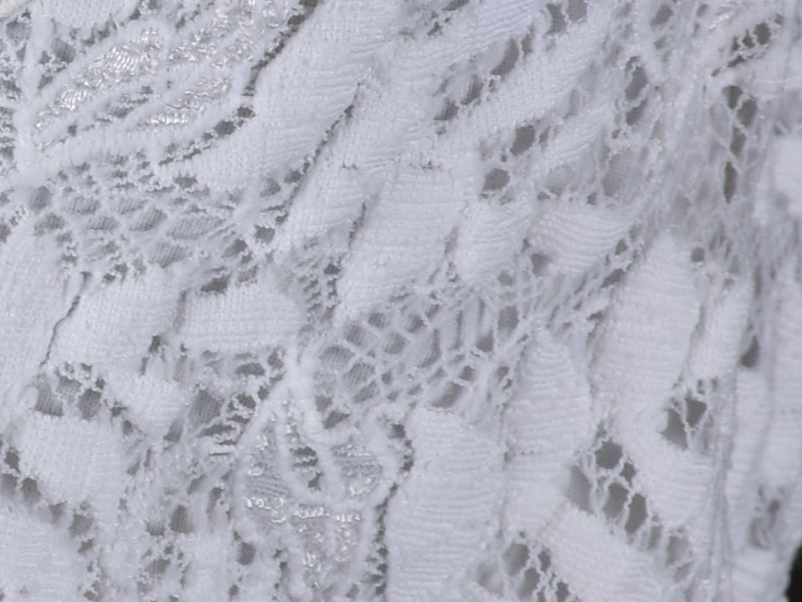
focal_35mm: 657
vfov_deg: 2.3
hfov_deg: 3.0
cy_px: 270
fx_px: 15222
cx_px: -392
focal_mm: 140
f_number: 20
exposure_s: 1/125
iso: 200
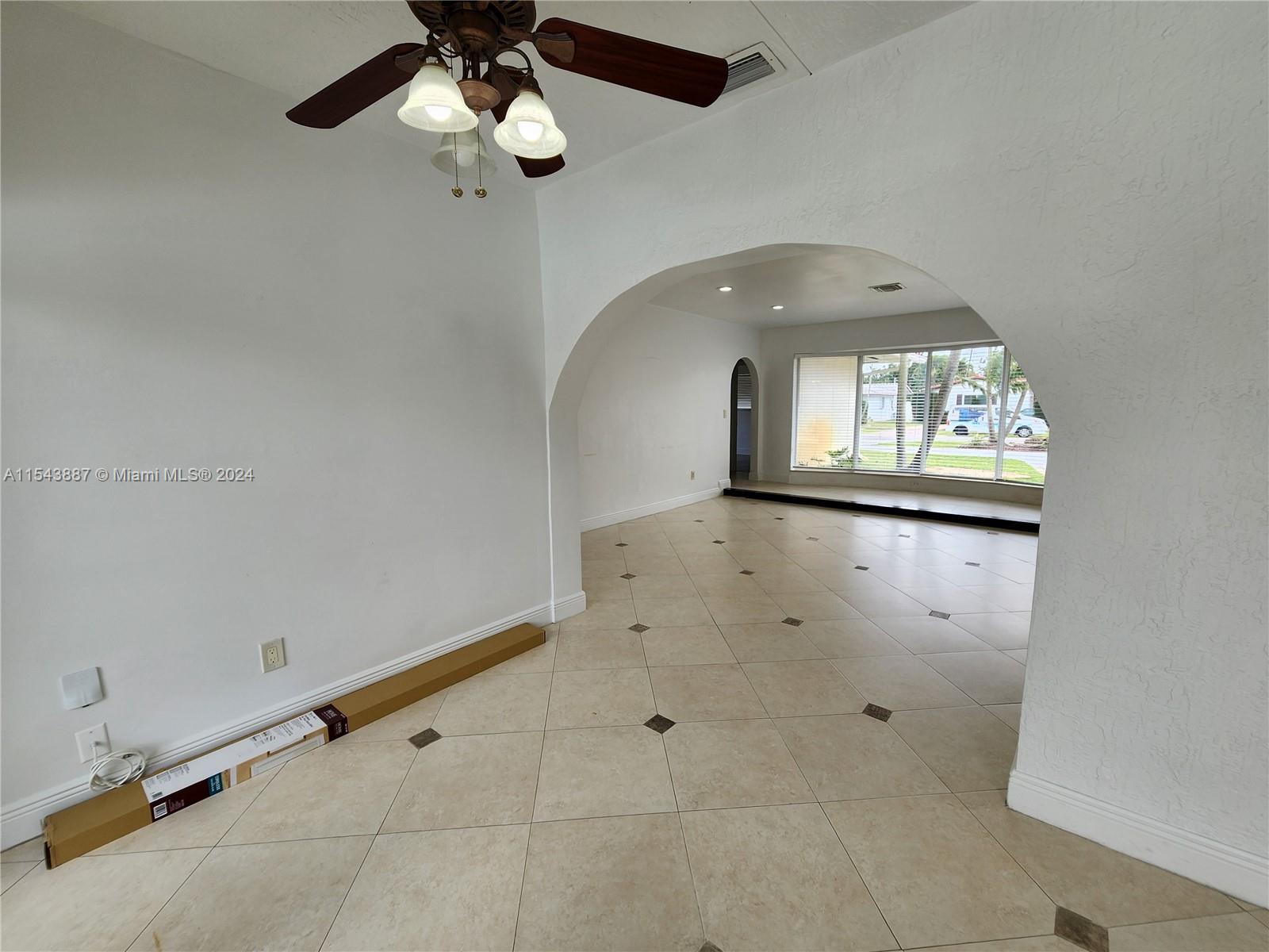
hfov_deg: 106.2
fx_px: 477
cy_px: 476
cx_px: 634
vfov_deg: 89.9
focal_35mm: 13
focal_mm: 2.2
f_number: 2.2
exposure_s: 1/180
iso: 50
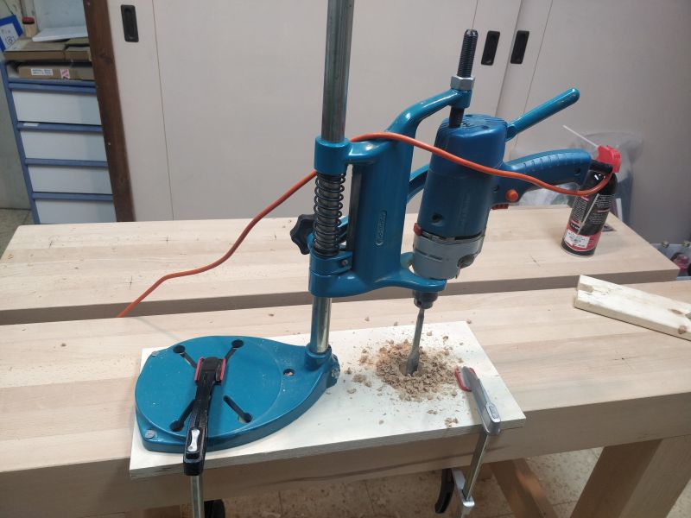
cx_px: 346
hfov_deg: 71.6
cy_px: 259
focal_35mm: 24
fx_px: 479
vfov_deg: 56.8
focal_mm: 4.1
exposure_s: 1/100
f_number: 1.7
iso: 320
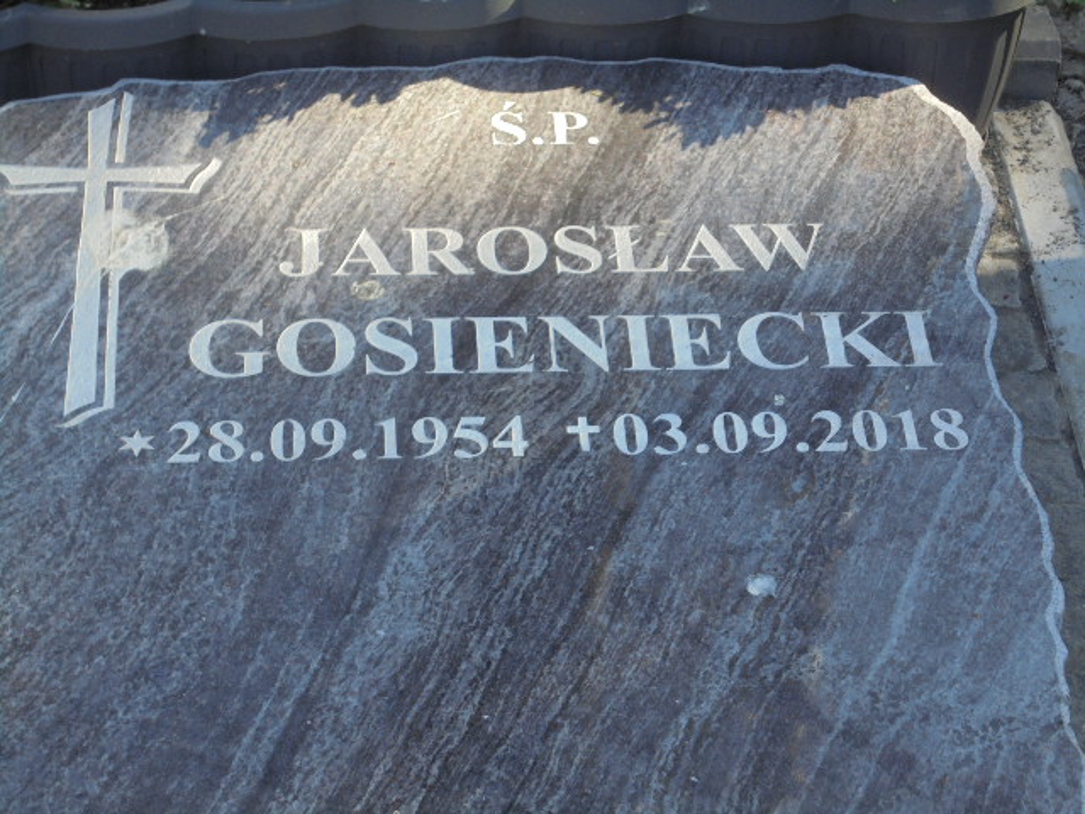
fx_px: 2602
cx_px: 542
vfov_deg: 17.8
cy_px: 407
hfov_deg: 23.6
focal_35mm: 83
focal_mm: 14.9
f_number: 6.7
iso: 100
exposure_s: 1/60
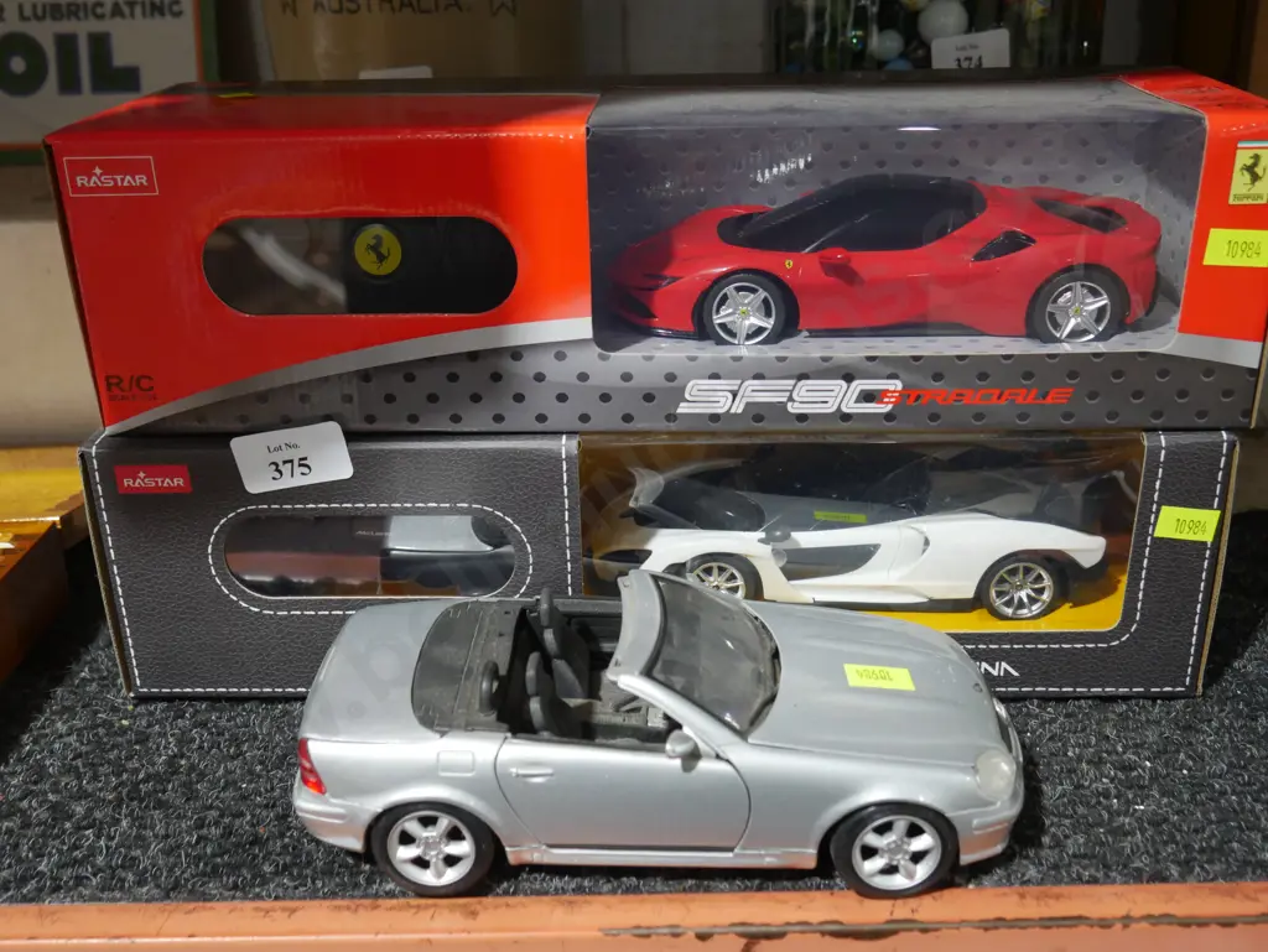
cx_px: 634
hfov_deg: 51.3
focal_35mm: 36
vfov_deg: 39.7
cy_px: 476
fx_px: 1319
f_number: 4
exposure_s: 1/60
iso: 800
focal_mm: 18
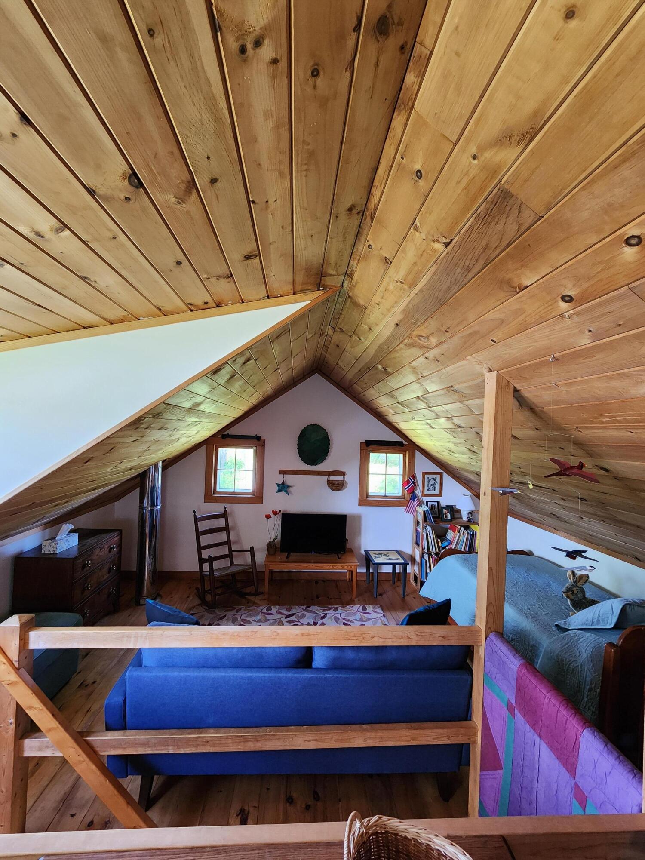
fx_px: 323
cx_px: 322
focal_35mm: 13
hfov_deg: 89.9
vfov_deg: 106.2
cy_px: 430
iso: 320
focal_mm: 2.2
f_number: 2.2
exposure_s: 1/40
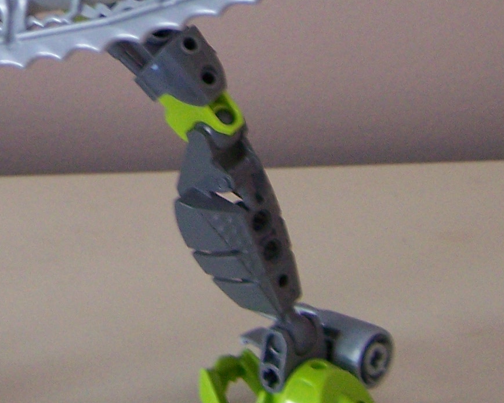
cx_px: -14
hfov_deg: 15.6
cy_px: -130
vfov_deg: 12.3
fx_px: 1805
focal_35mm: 121
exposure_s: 1/13
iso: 160
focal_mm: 6.3
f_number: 2.8
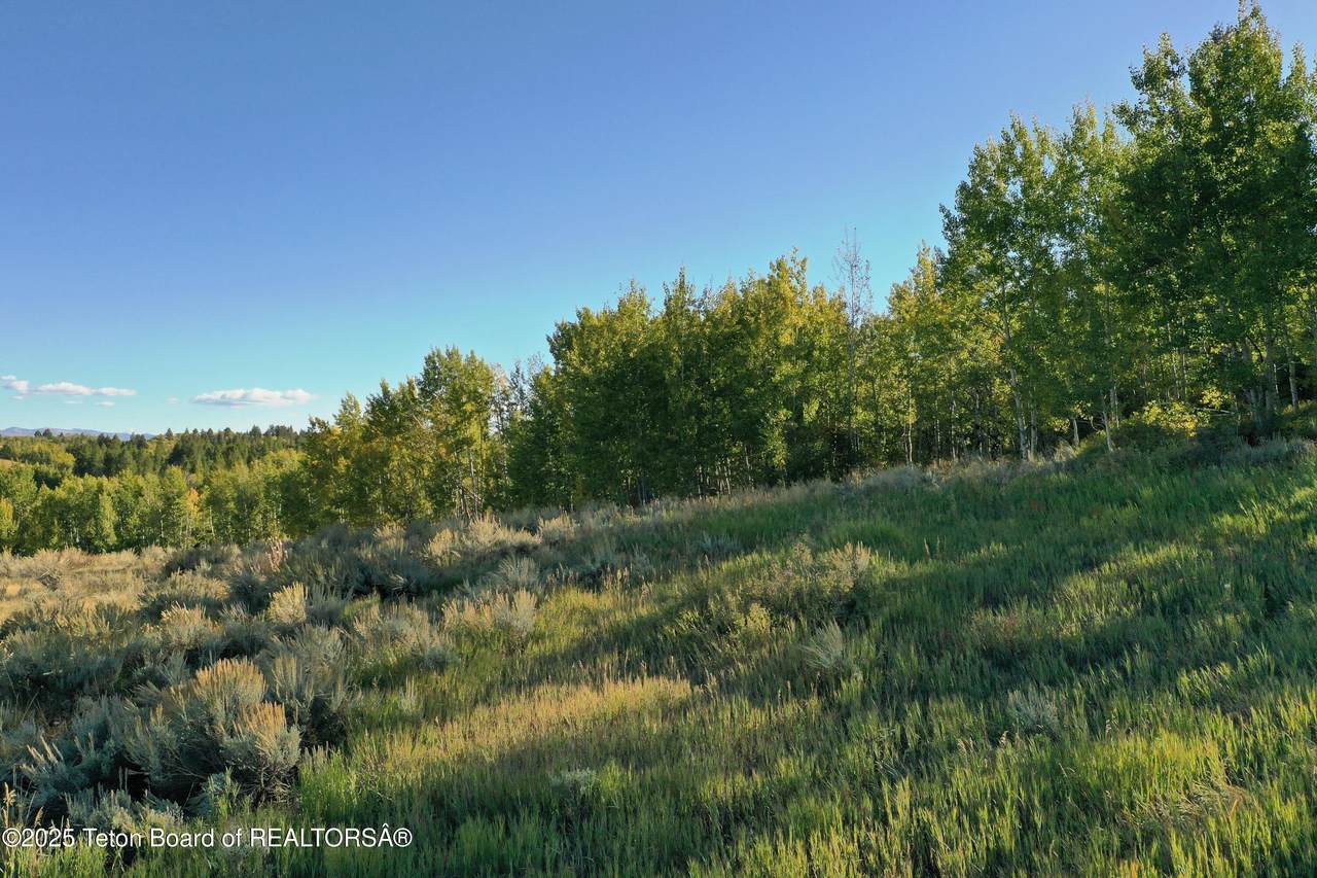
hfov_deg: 65.5
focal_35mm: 28
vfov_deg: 46.4
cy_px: 439
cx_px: 658
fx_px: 1024
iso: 100
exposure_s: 1/60
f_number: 5
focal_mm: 10.26
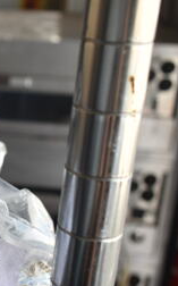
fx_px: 692
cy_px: 159
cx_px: -161
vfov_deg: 23.3
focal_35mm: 89
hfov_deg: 13.0
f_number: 5.6
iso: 100
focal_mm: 24
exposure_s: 1/50
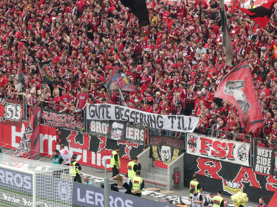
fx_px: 2257
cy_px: 104
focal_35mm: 282
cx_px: 138
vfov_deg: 5.3
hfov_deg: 7.0
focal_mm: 50.5
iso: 100
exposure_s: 1/100
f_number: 5.7
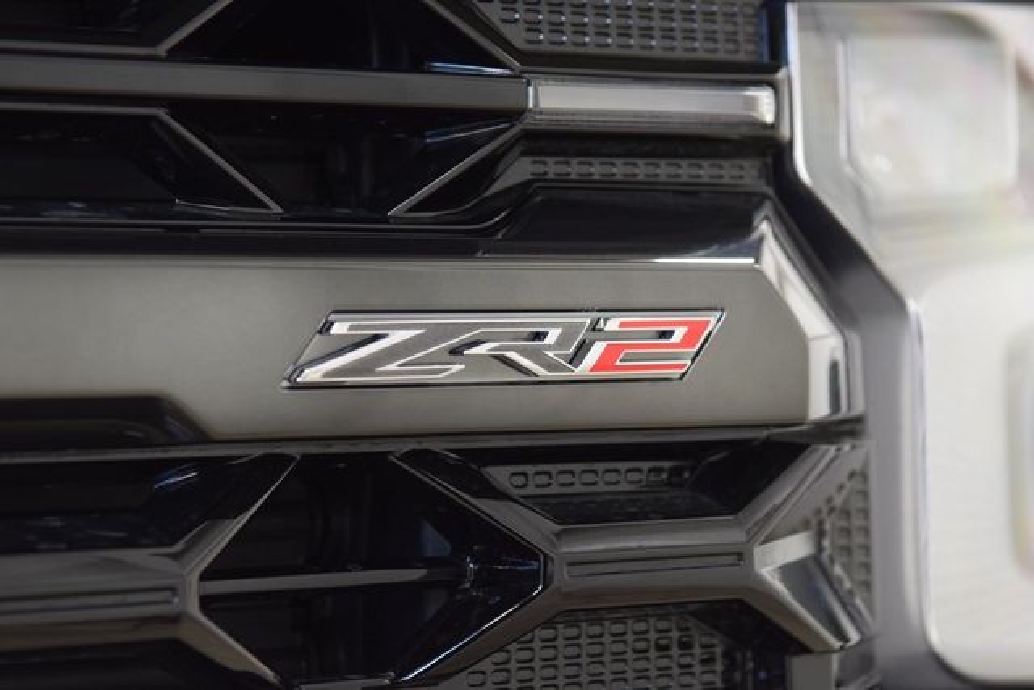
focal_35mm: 105
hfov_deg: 19.5
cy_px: 345
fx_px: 3016
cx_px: 517
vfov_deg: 13.0
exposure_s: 1/30
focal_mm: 70
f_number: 5
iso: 1600
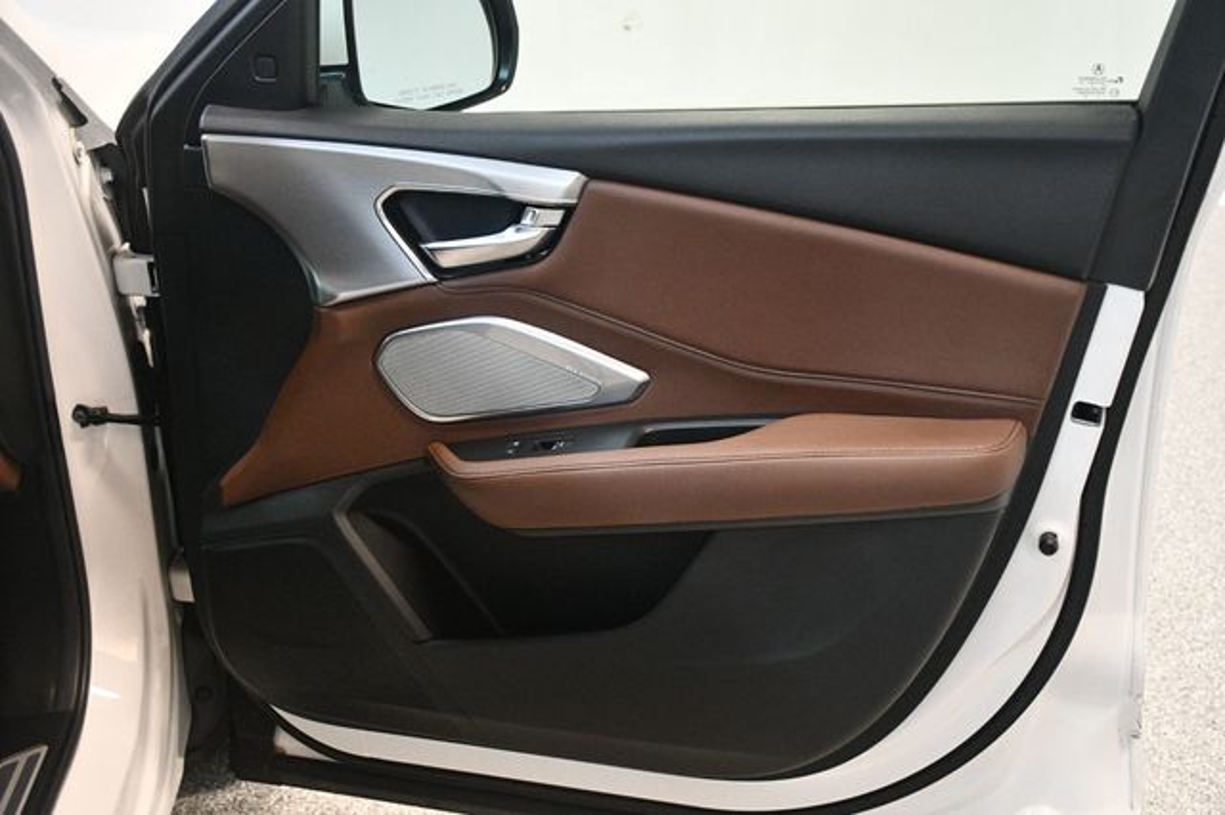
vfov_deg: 33.4
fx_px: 1360
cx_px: 612
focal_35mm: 40
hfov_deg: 48.5
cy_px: 408
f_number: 4
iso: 3200
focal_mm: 27
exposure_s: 1/100
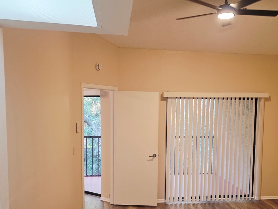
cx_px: 171
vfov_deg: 37.2
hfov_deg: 48.6
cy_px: 145
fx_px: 305
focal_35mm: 38
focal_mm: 6.3
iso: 200
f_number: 1.7
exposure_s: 1/120
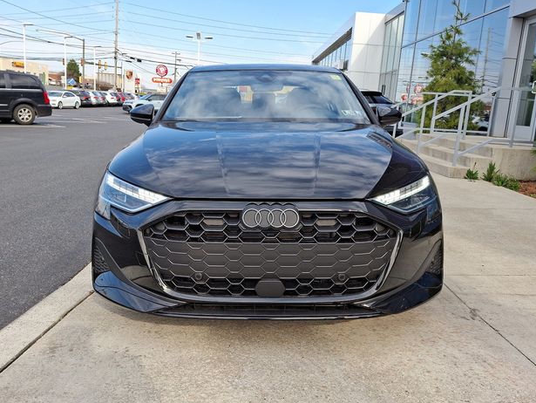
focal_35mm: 26
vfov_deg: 53.1
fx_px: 403
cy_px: 195
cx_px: 265
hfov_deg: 67.3
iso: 25
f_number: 1.8
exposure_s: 1/526
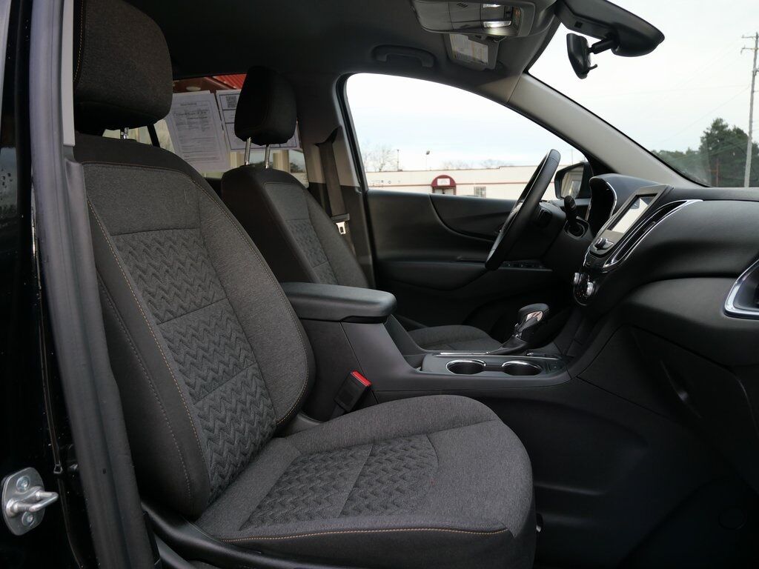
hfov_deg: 71.6
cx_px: 380
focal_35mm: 24
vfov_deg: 56.8
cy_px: 284
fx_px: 526
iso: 200
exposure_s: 1/100
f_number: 3.5
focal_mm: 12
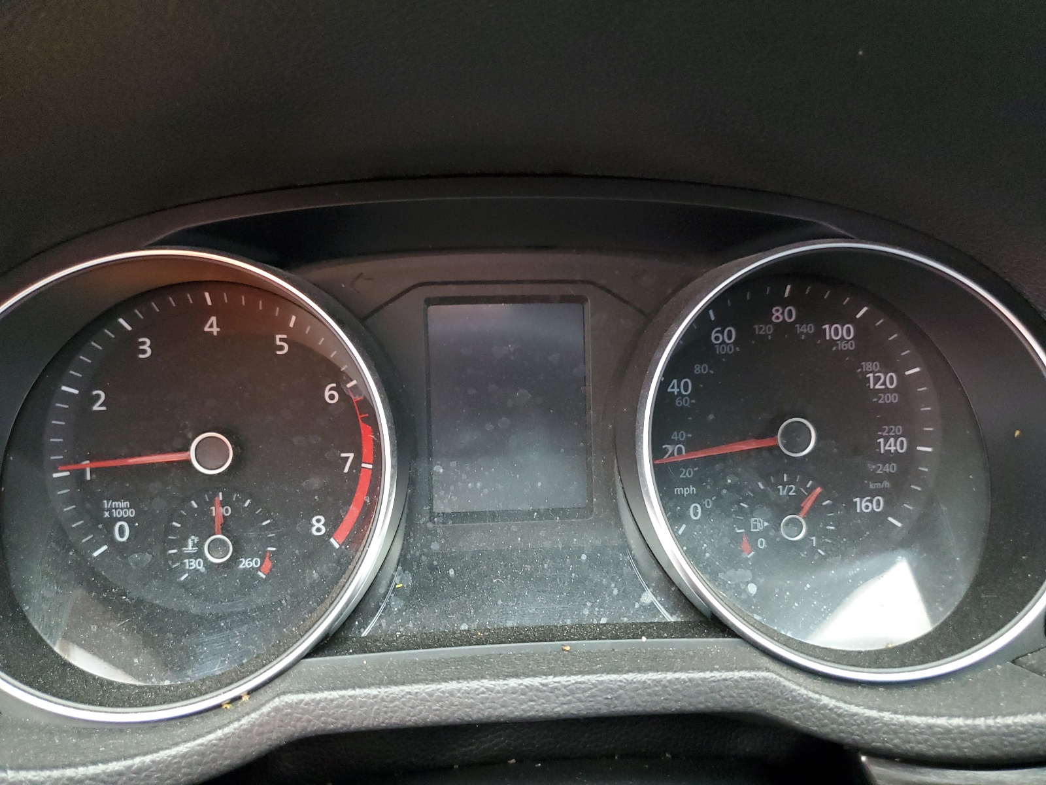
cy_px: 392
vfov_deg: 53.1
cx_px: 523
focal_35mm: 26
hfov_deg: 67.3
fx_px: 786
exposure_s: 1/17
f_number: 1.5
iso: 310
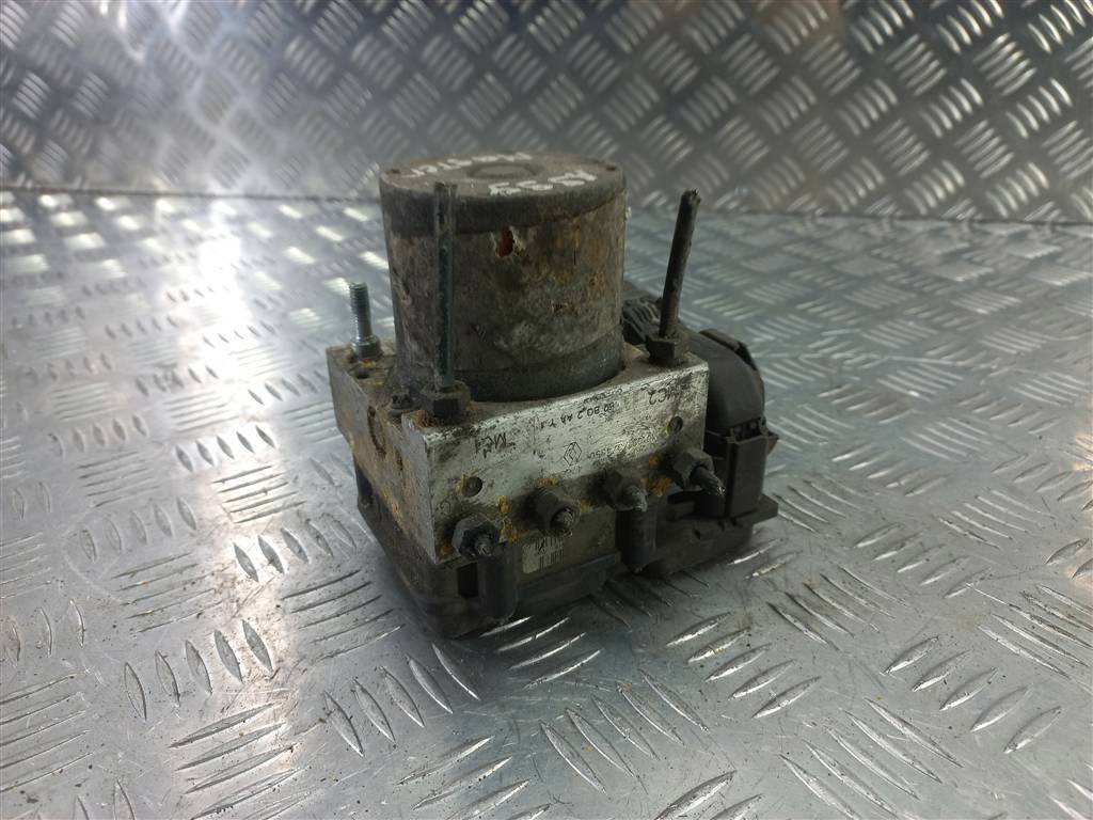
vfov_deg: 54.9
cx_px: 546
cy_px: 410
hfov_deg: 69.4
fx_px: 789
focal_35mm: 25
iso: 64
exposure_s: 1/50
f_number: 1.8
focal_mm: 4.6
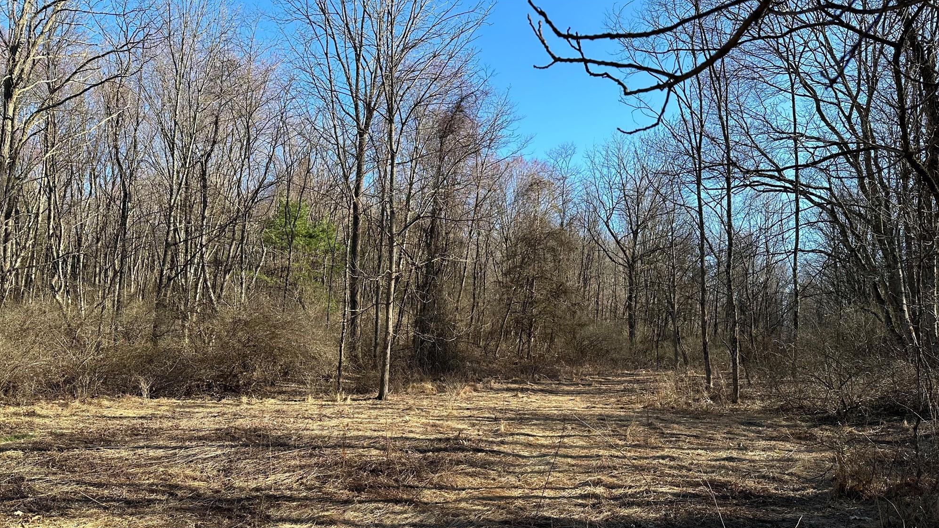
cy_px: 360
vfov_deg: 42.2
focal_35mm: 27
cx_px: 476
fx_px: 672
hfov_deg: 69.9
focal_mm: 6.86
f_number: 1.78
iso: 80
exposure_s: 1/1304
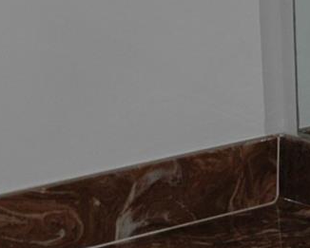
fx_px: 1710
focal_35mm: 186
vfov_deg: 8.3
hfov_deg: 10.3
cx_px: 276
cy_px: 243
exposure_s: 1/60
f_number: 4.5
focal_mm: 27
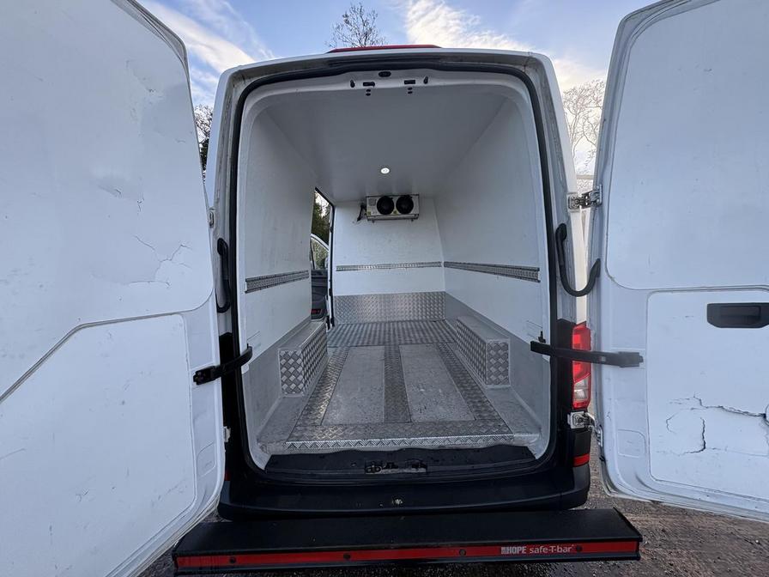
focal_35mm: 14
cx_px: 384
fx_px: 311
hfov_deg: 102.1
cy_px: 288
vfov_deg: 85.7
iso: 50
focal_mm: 2.22
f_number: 2.2
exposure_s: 1/259
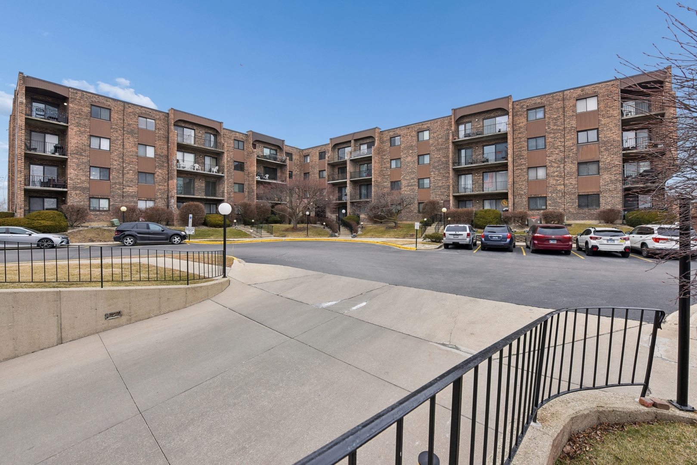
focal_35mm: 14
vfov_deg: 81.2
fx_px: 271
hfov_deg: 104.2
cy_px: 232
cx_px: 348
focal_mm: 14
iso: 400
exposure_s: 1/320
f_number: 8
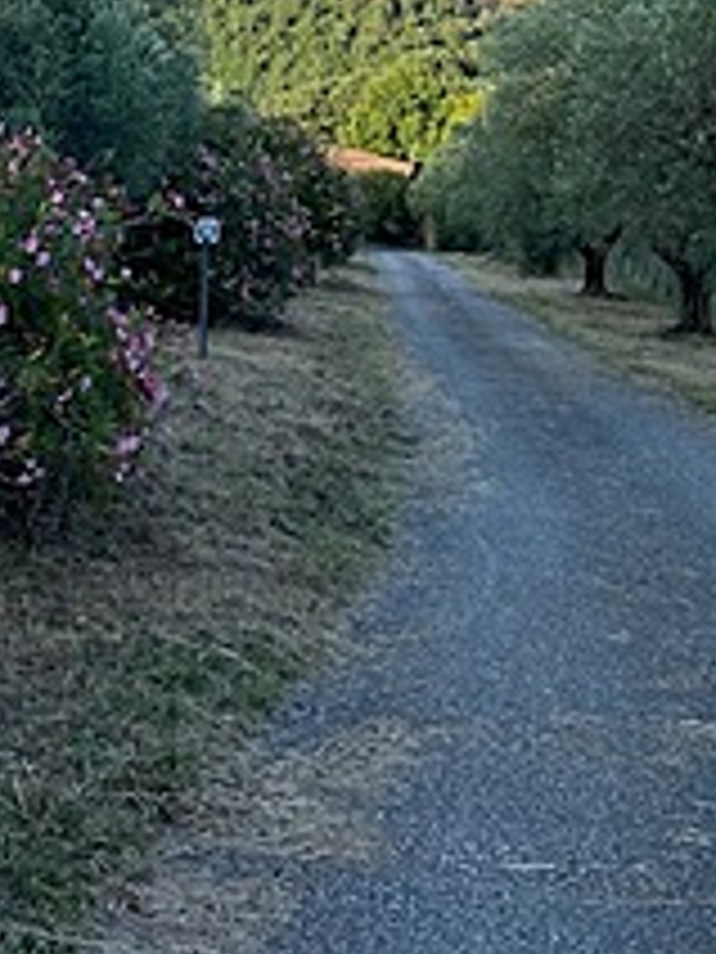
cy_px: 32
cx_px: 234
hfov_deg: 24.7
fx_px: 1627
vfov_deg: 30.7
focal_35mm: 59
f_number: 1.8
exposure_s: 1/1272
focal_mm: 4.25
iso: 32
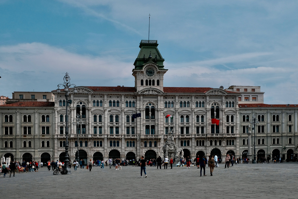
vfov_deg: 36.9
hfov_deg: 53.1
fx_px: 298
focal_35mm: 36
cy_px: 100
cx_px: 149
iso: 800
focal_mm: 24.3
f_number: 8
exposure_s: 1/2000
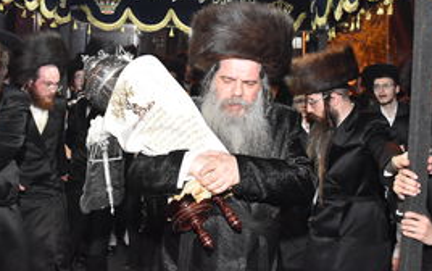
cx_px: 177
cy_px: 61
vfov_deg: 30.7
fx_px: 483
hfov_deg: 48.0
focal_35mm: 41
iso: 2500
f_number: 5.6
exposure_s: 1/100
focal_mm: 18
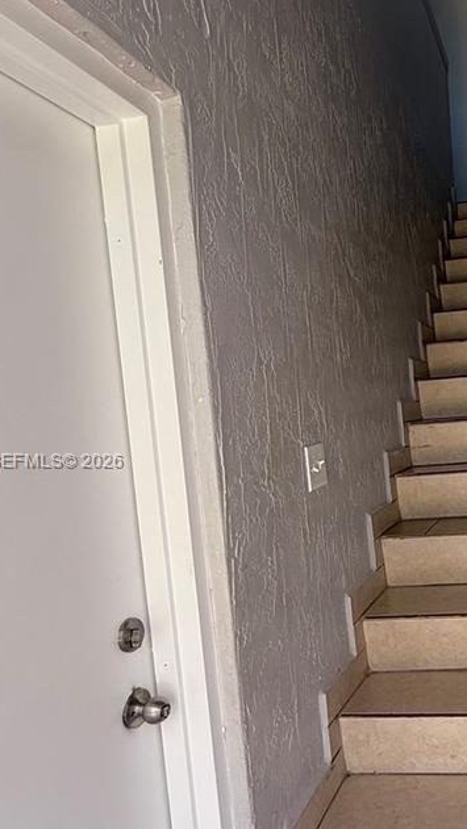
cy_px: 462
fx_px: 638
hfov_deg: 36.1
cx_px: 471
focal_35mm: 29
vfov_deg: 65.9
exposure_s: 1/99
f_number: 2.2
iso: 64
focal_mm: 2.22
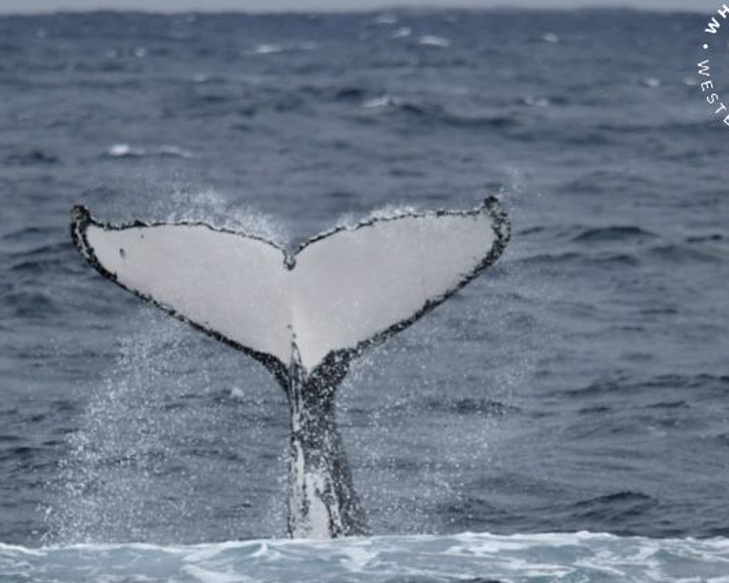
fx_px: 15294
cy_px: 345
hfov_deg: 2.7
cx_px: 310
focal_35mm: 709
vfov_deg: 2.2
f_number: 6.3
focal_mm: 500
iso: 1400
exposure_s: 1/8000
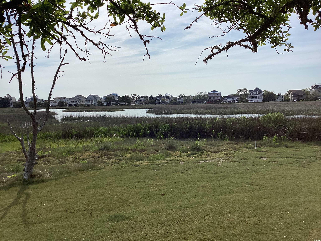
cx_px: 160
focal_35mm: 31
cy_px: 120
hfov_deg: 58.4
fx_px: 287
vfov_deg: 45.4
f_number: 2.4
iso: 25
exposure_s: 1/3546
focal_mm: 3.3
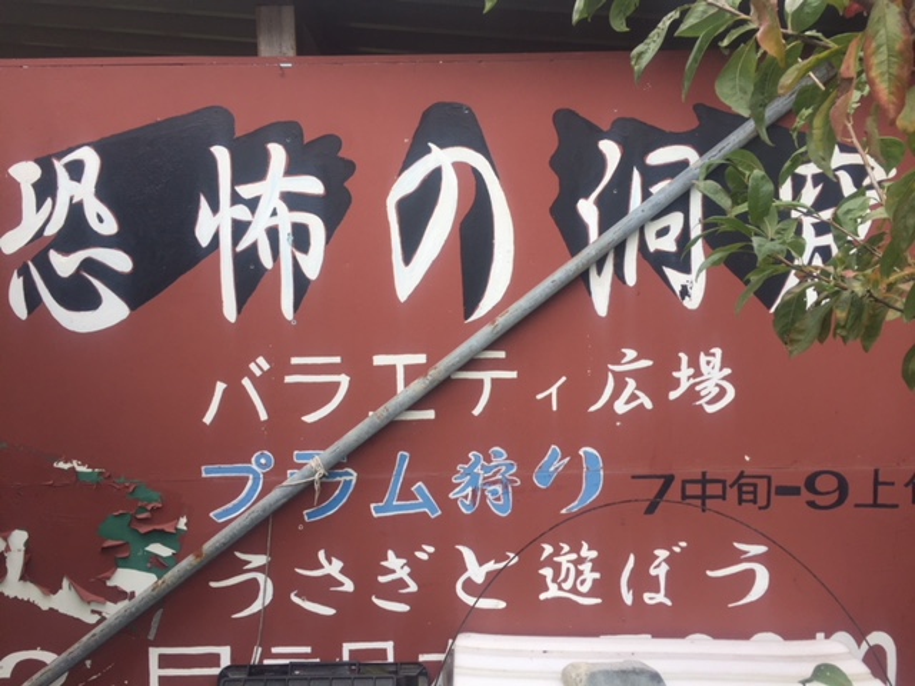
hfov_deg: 61.7
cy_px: 343
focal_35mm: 29
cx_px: 458
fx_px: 767
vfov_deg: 48.2
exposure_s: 1/314
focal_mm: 4.15
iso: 32
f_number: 2.2
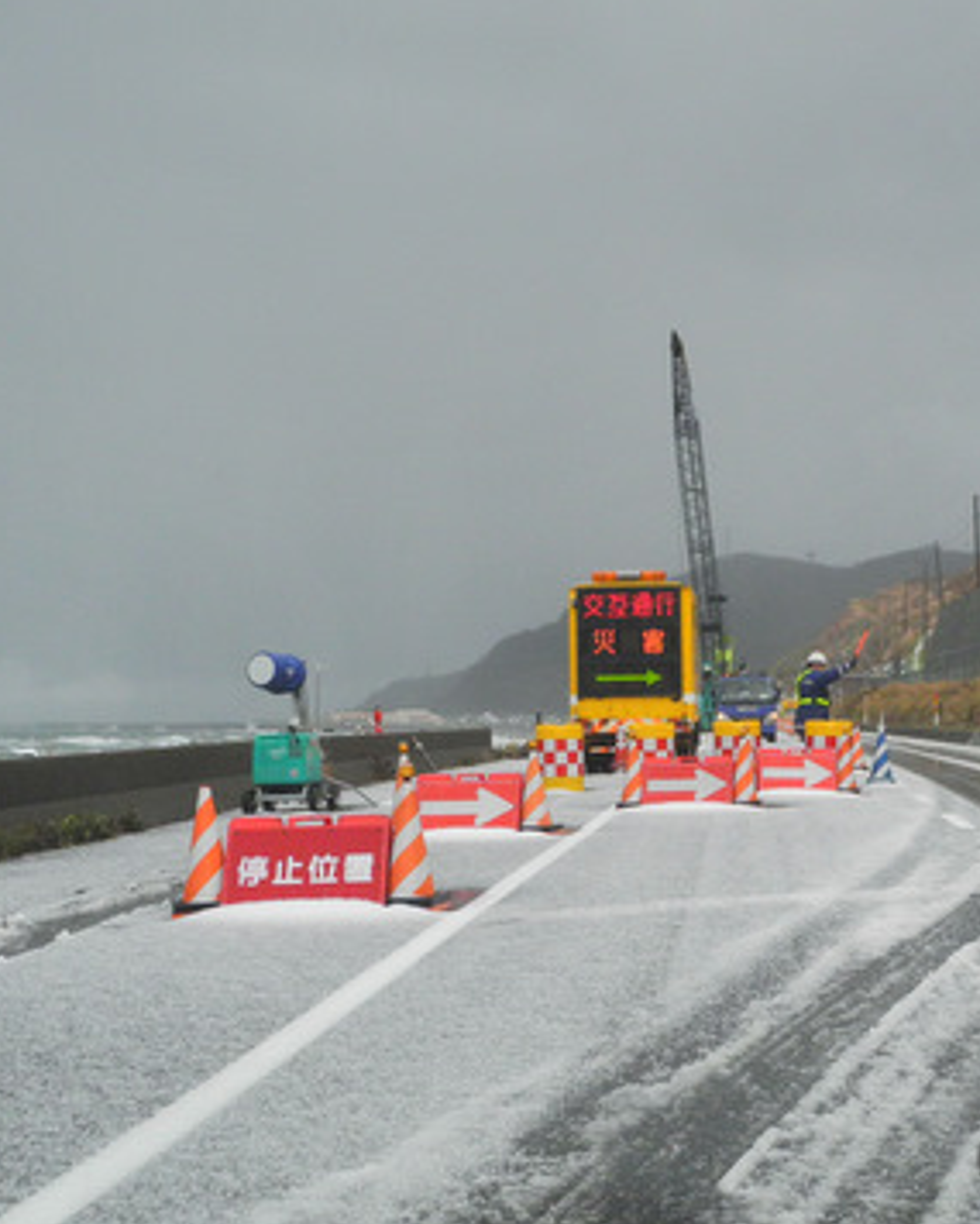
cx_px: 750
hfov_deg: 29.7
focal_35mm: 50
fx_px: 1812
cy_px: 609
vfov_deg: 37.3
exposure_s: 1/1335
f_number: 3.2
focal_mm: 8.1
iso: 400
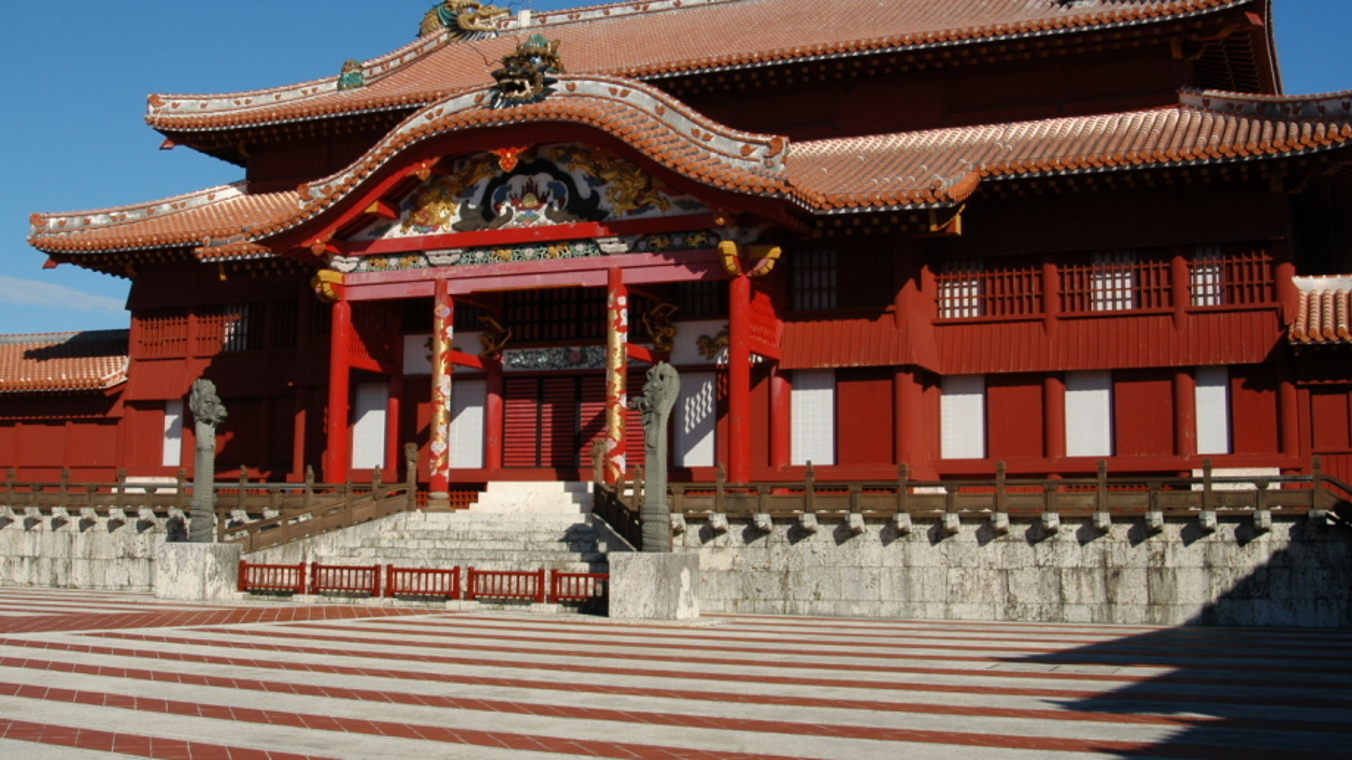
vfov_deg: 28.3
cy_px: 305
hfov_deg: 48.4
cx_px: 683
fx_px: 1506
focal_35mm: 42
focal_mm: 24
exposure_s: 1/400
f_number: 10
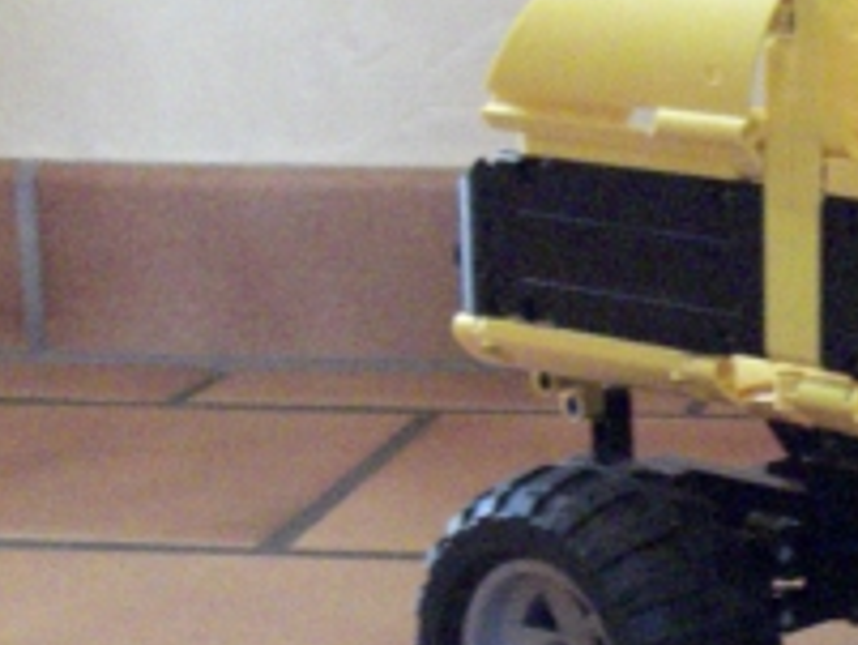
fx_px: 3001
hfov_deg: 15.1
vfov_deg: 12.2
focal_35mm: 121
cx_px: 1276
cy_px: 577
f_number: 3.1
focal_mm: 6.3
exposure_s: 1/30
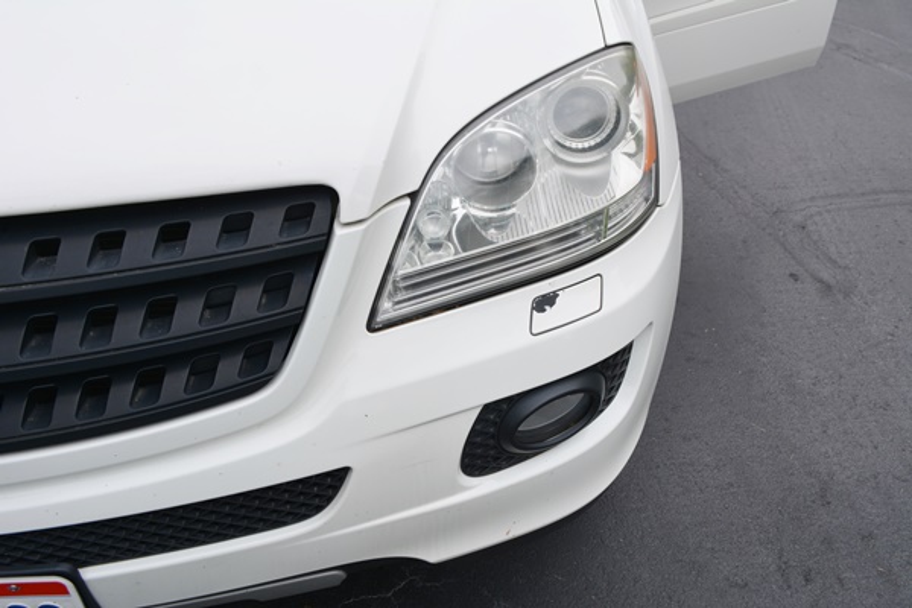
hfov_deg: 61.9
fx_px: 760
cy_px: 304
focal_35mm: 30
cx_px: 456
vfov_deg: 43.6
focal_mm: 20
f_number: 8
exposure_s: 1/250
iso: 180
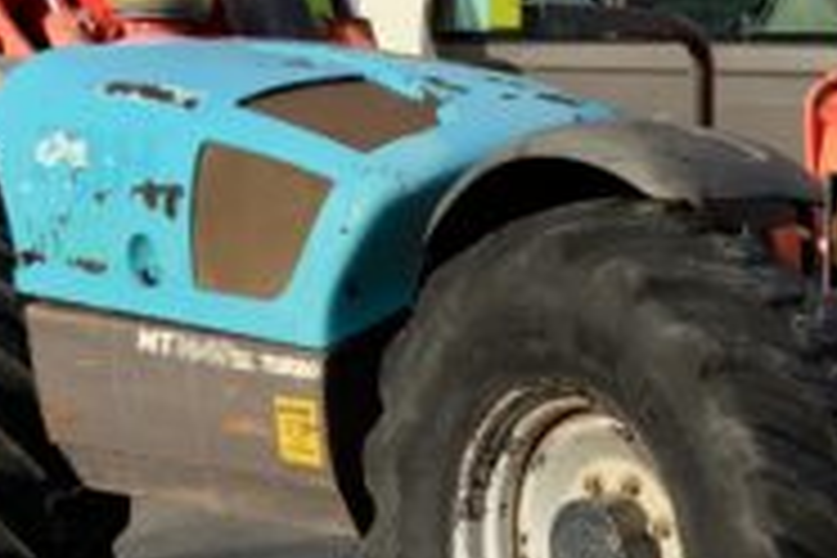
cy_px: 522
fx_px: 2418
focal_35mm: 104
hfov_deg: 19.0
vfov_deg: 13.0
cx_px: 868
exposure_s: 1/551
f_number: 1.8
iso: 16
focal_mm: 3
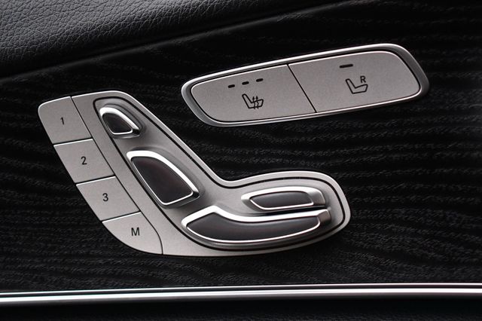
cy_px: 160
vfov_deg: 17.5
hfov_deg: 26.0
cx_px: 241
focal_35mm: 78
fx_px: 1044
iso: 1600
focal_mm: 52
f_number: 5.6
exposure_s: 1/125
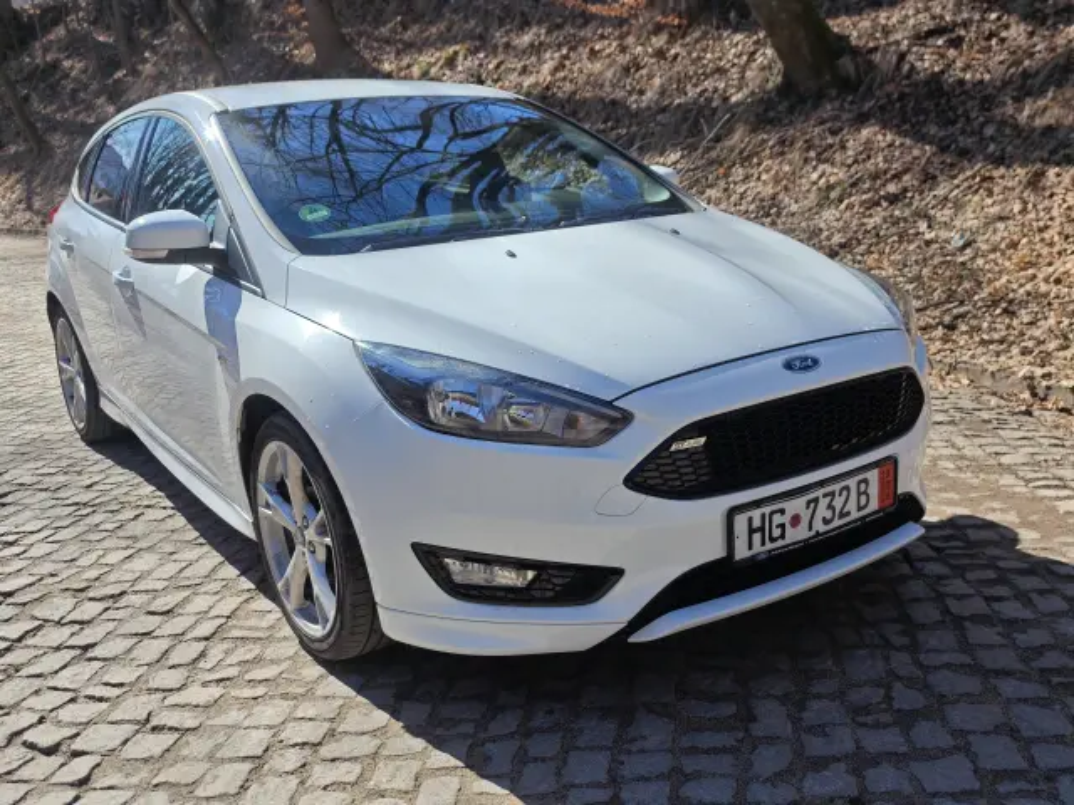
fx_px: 993
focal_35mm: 32
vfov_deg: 44.2
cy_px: 402
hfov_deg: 56.8
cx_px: 537
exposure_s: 1/1486
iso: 50
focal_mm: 8.72
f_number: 2
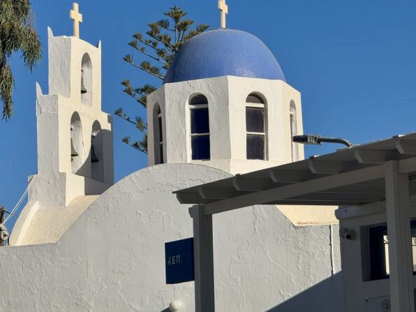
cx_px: 185
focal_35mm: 142
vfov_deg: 10.4
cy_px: 132
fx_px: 1706
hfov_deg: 13.9
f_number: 2.8
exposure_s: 1/4651
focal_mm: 15.66
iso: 50
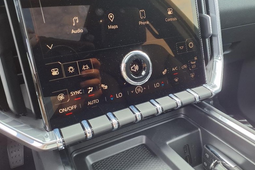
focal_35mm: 29
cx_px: 130
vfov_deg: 44.9
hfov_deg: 63.7
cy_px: 79
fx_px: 205
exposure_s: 1/40
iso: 80
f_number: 1.9
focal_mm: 3.58
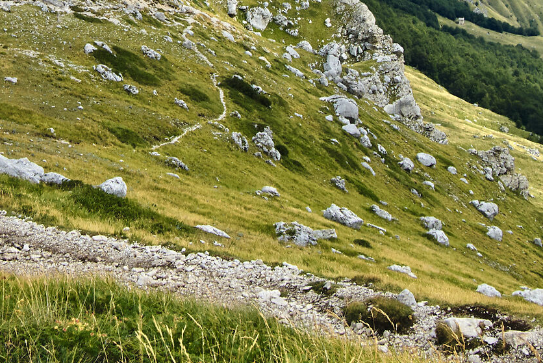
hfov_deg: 29.7
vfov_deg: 19.1
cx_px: 101
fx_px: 996
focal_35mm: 66
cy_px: -109
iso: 320
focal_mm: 15
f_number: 14
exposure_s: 1/160
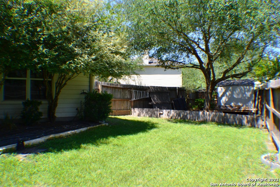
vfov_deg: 40.0
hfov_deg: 57.2
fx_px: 257
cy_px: 94
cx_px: 140
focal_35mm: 33
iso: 400
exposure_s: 1/250
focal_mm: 22
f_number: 10
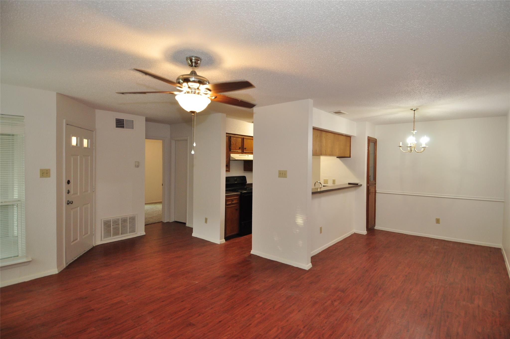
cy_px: 170
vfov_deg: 67.2
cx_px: 255
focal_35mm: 18
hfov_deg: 90.1
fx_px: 255
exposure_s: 1/60
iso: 500
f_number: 4
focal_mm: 12
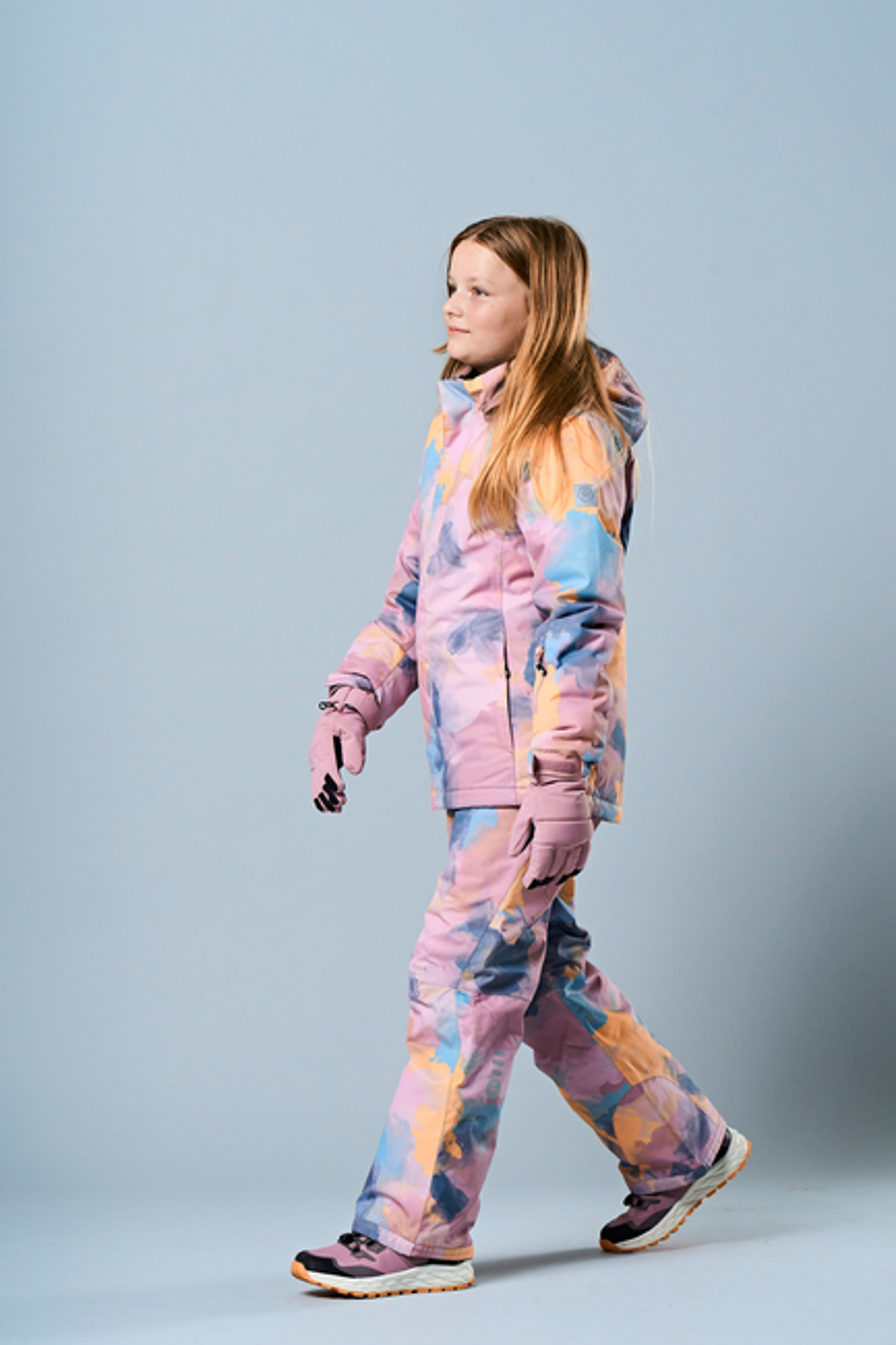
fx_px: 4706
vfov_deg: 16.3
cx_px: 448
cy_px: 672
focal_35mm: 126
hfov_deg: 10.9
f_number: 10
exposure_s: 1/400
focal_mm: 126
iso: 500
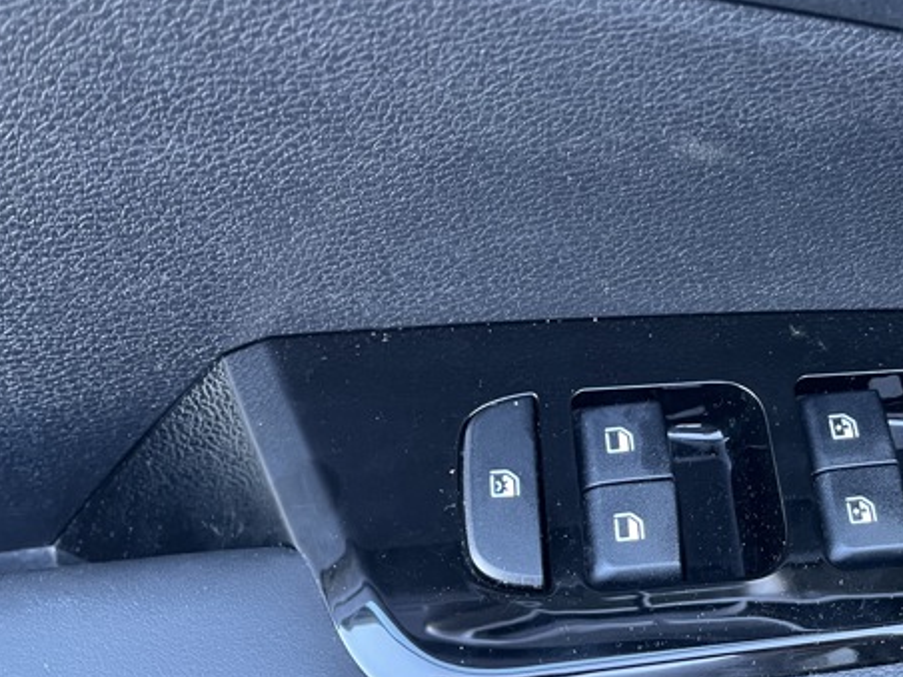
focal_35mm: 46
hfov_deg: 39.3
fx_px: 1200
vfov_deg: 30.9
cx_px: 745
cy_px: 513
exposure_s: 1/60
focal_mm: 5.1
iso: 250
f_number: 1.6
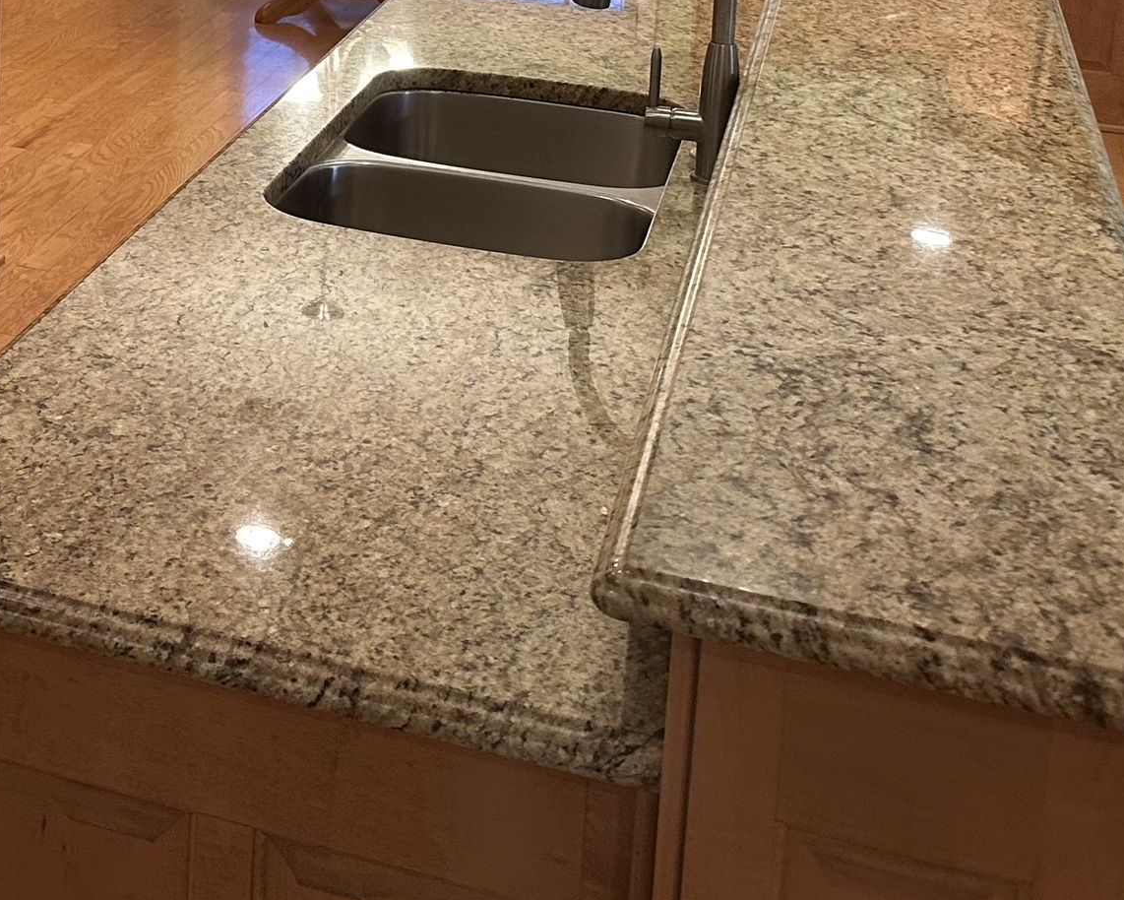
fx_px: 2096
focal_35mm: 63
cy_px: -115
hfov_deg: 27.7
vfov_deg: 22.7
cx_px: -75
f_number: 1.78
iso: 200
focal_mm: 6.86
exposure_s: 1/60
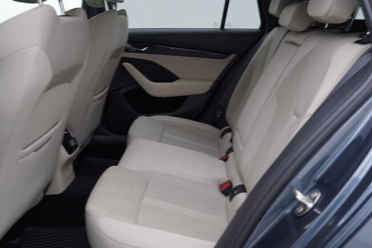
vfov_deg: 36.9
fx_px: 372
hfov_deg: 53.1
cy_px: 124
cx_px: 186
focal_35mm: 36
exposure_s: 1/40
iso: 125
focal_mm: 24
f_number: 2.8
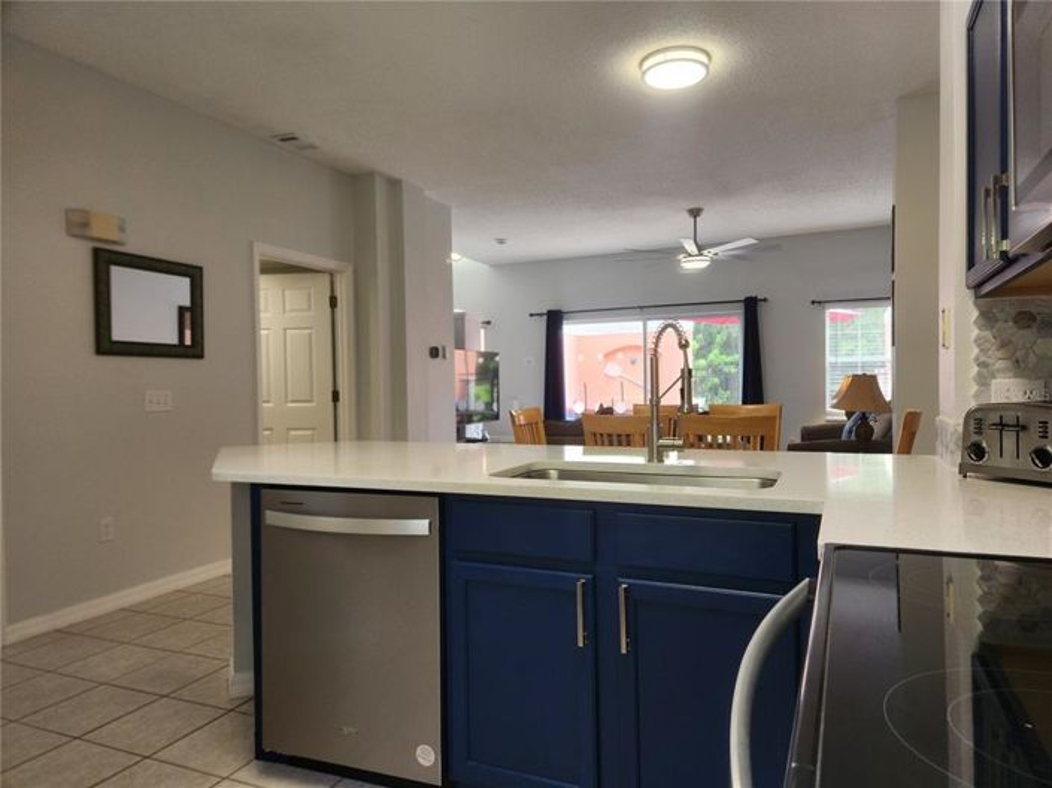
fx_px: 699
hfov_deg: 74.0
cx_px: 526
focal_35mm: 23
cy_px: 394
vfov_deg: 58.8
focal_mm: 5.4
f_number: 1.8
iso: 100
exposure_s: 1/120
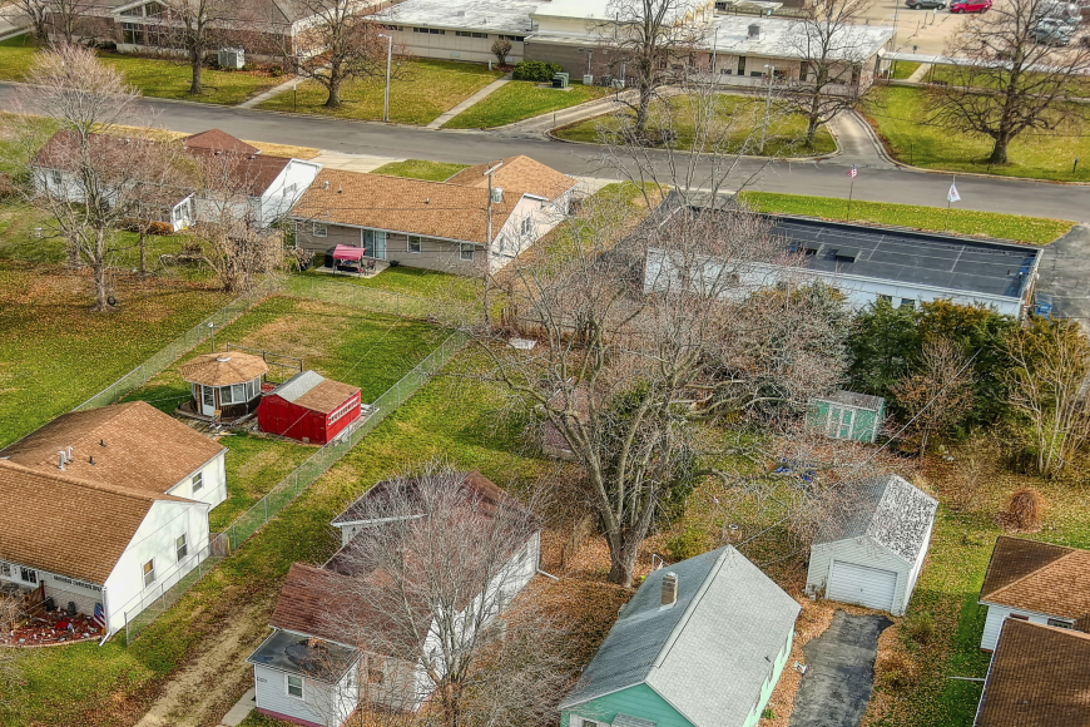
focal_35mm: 54
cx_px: 388
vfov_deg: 24.7
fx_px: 1635
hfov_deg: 36.6
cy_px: 564
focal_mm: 10.6
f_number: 2.8
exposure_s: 1/402
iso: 105
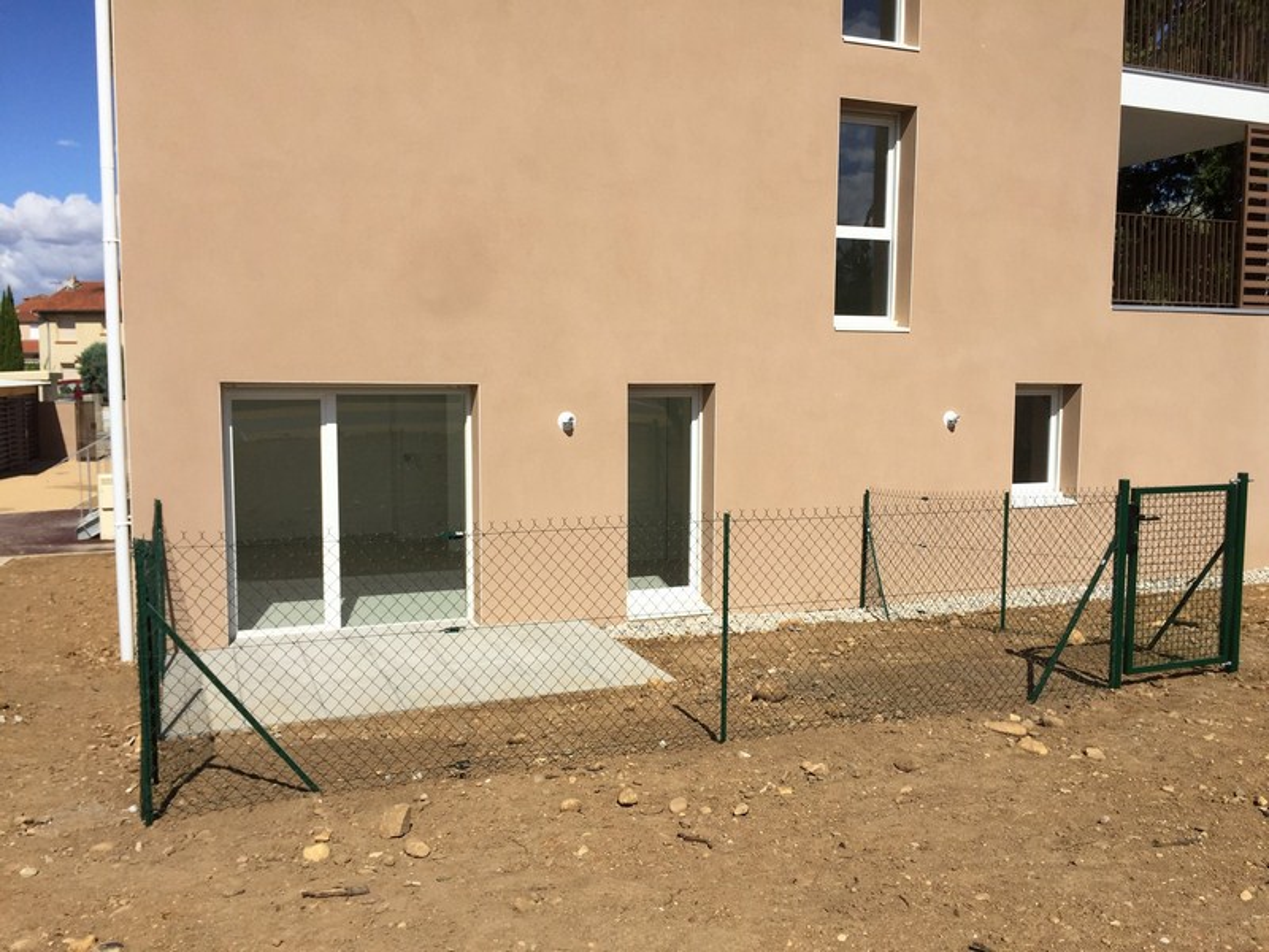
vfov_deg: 48.2
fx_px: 1063
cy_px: 476
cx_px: 634
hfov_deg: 61.7
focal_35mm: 29
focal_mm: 4.15
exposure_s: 1/3049
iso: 32
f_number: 2.2
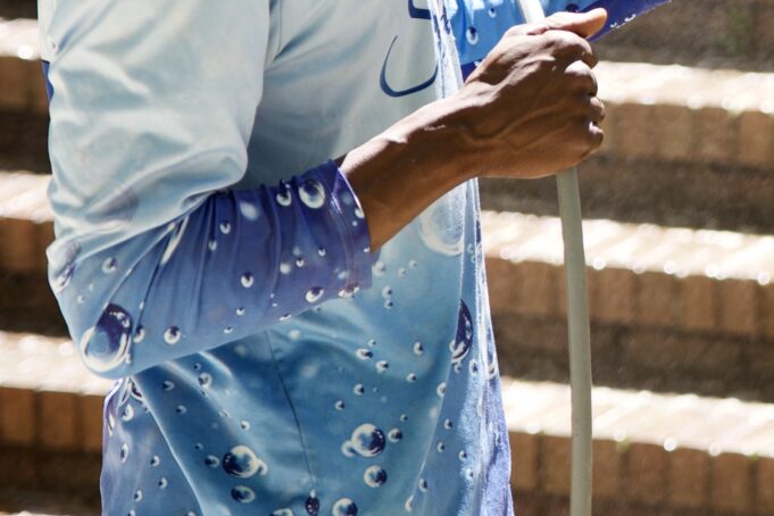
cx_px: 982
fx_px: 6063
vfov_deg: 4.9
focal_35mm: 282
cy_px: -69
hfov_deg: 7.2
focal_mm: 75
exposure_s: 1/250
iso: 100
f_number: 3.2
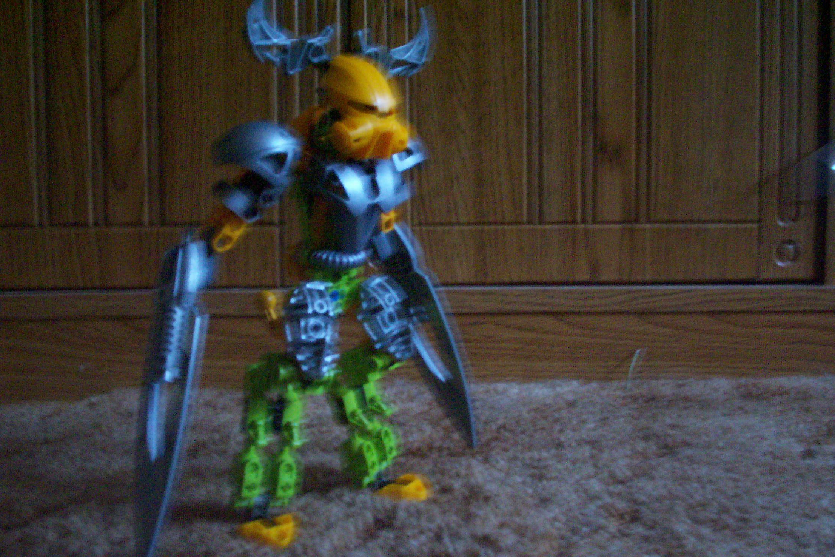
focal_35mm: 39
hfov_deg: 49.6
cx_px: 415
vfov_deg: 34.2
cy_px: 281
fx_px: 905
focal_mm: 5.9
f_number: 4.5
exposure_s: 1/8
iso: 400
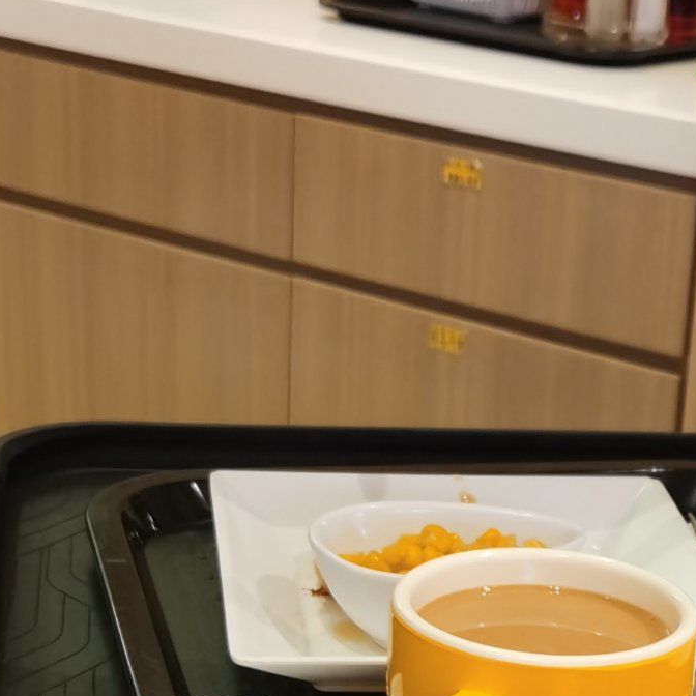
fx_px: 2207
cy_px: 791
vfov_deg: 17.3
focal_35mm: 97
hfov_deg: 17.8
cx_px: 535
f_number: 1.8
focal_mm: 5.58
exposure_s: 1/50
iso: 125
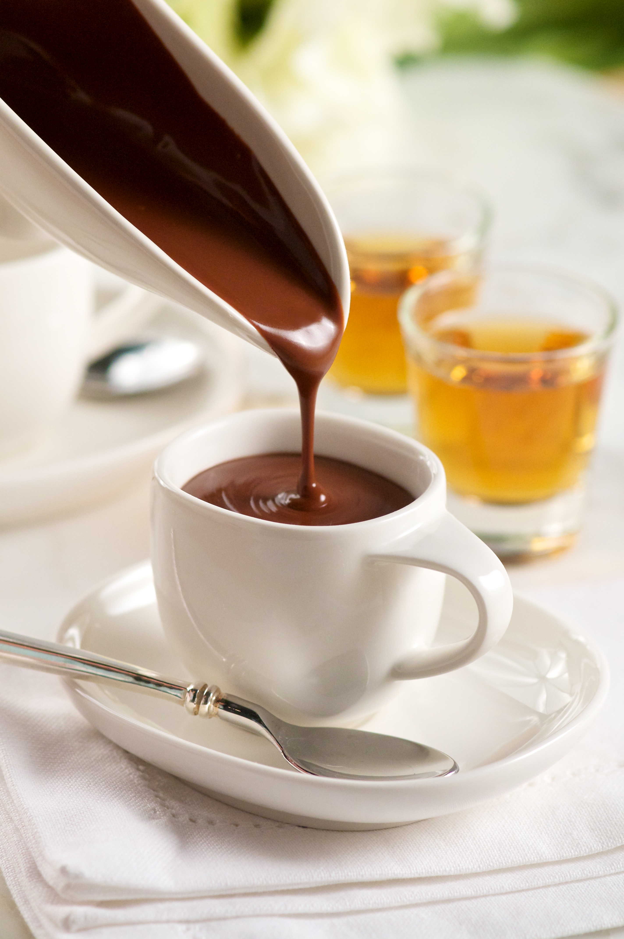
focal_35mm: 158
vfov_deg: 13.1
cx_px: 312
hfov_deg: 8.7
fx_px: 4105
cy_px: 470
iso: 2000
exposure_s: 1/250
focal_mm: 105
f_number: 5
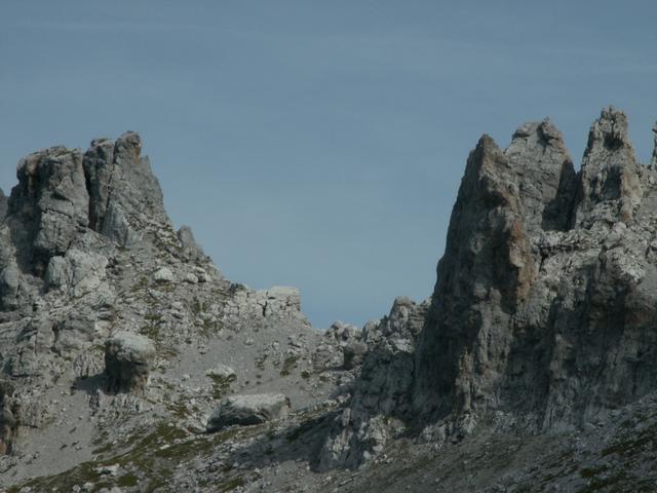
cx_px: 328
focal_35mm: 183
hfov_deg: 10.8
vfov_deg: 8.1
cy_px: 246
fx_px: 3473
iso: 50
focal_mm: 29.91
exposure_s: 1/320
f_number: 8
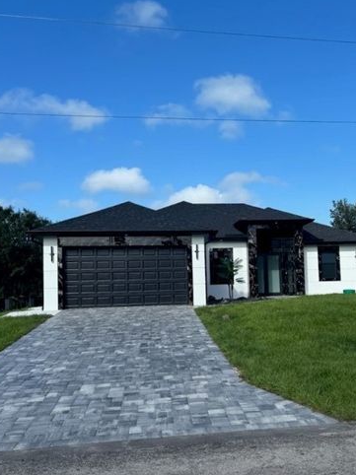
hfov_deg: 39.2
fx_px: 494
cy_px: 260
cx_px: 234
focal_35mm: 36
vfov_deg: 51.3
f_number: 1.6
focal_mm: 5.96
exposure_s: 1/2857
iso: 50
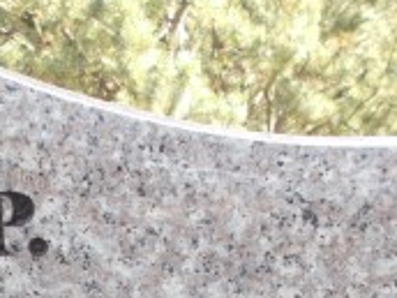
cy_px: 501
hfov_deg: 20.0
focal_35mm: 97
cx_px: 62
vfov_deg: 13.9
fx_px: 1112
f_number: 3.2
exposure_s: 1/50
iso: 80
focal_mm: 4.6
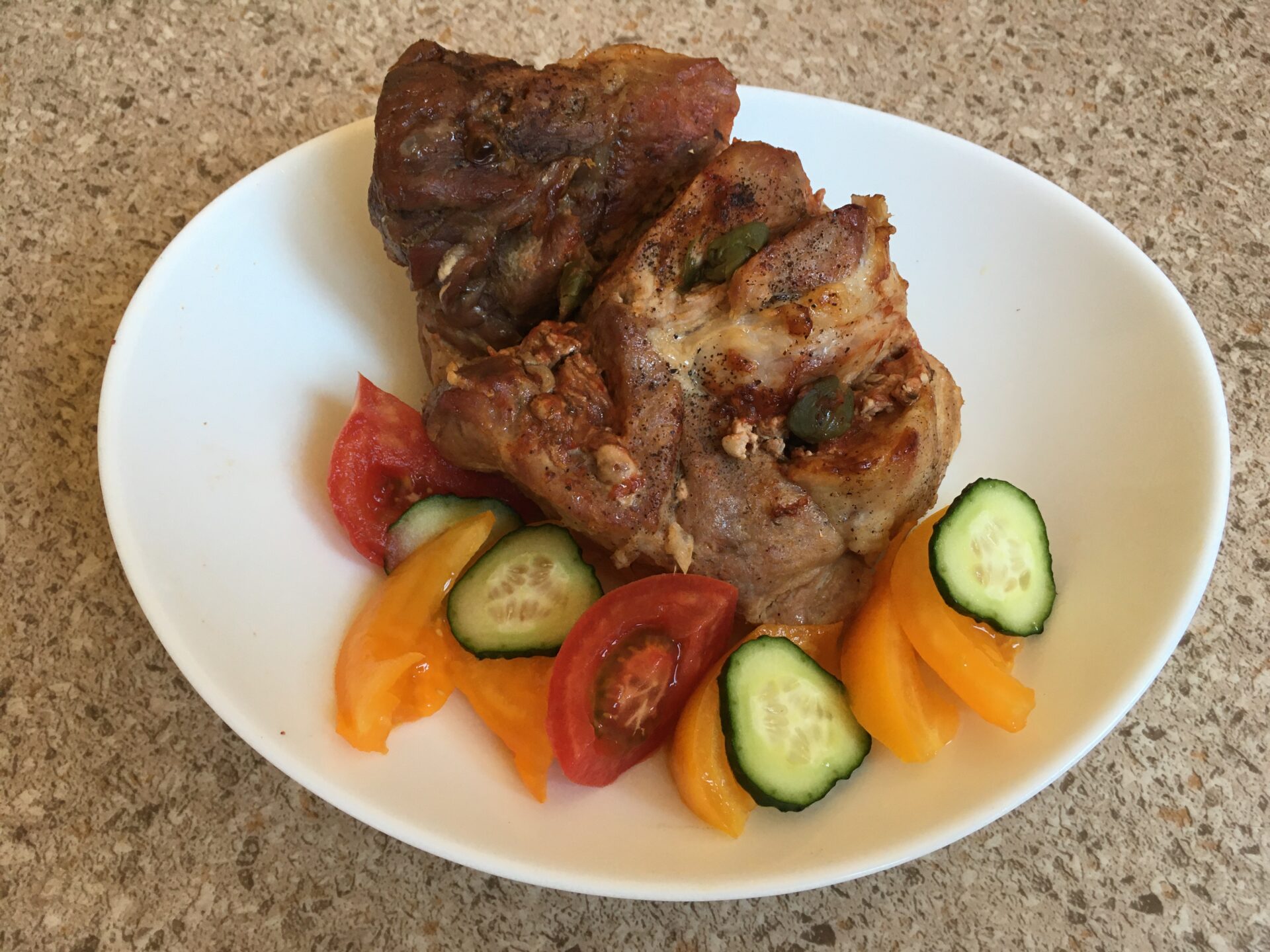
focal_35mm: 29
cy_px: 476
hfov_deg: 61.7
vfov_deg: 48.2
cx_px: 635
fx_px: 1064
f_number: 2.2
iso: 50
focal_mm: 4.15
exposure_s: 1/33
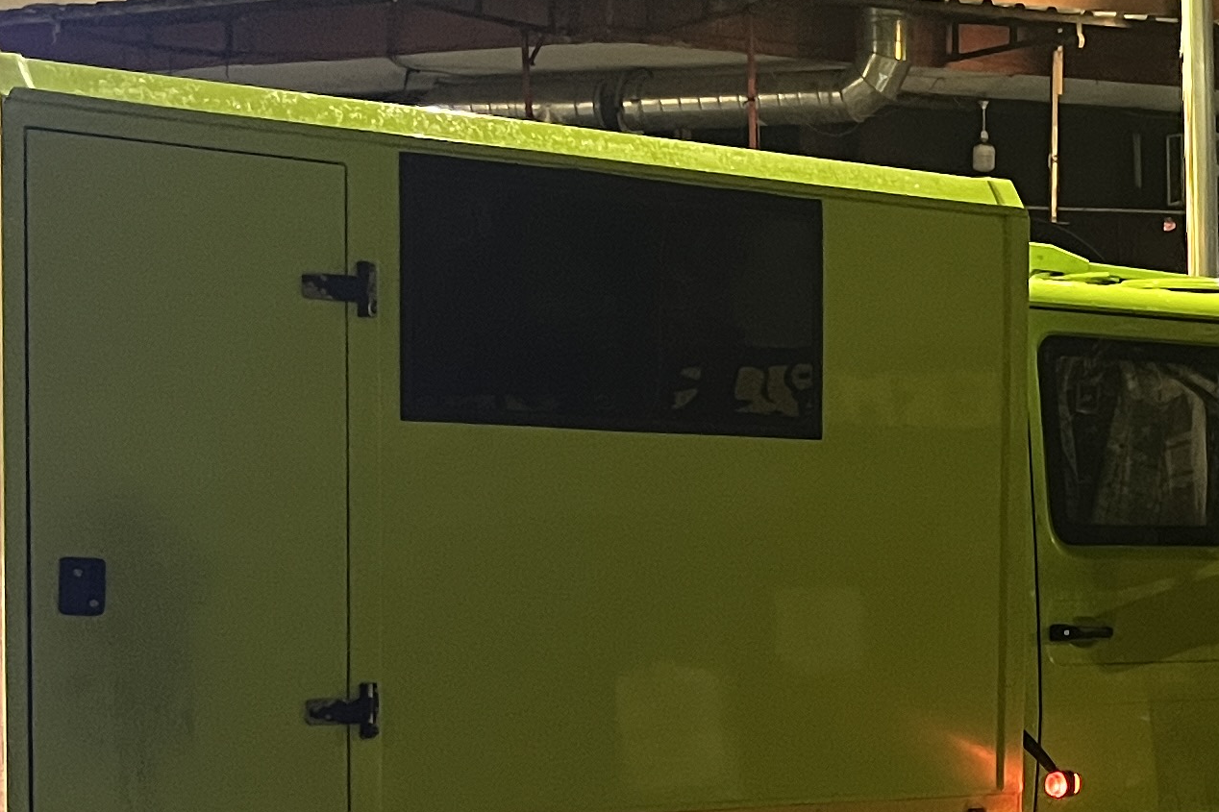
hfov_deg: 23.0
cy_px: 717
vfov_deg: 15.7
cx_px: 1122
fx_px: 2911
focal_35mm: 86
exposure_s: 1/25
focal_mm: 5.1
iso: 640
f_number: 1.6
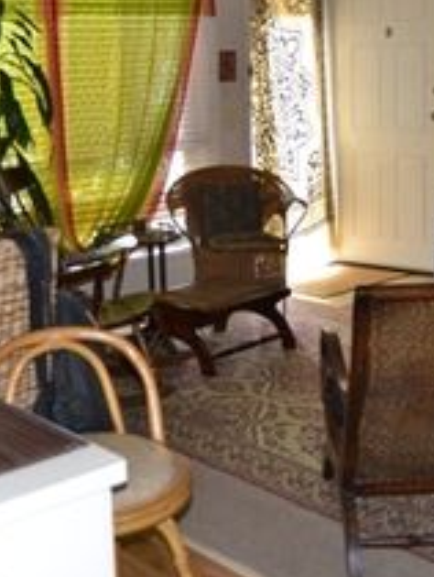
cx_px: 220
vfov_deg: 32.9
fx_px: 968
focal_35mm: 58
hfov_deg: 25.3
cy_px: 183
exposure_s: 1/60
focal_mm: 18
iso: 800
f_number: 3.5
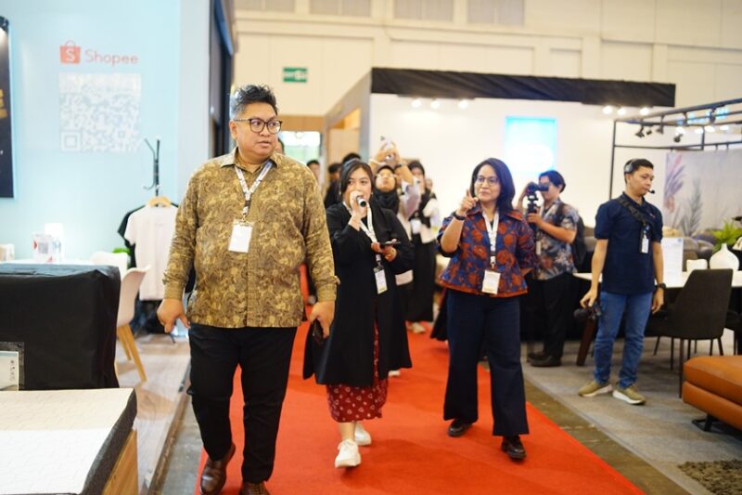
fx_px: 721
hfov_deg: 54.4
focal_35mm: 35
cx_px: 371
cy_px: 248
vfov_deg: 37.8
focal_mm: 35
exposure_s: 1/200
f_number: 1.4
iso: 800
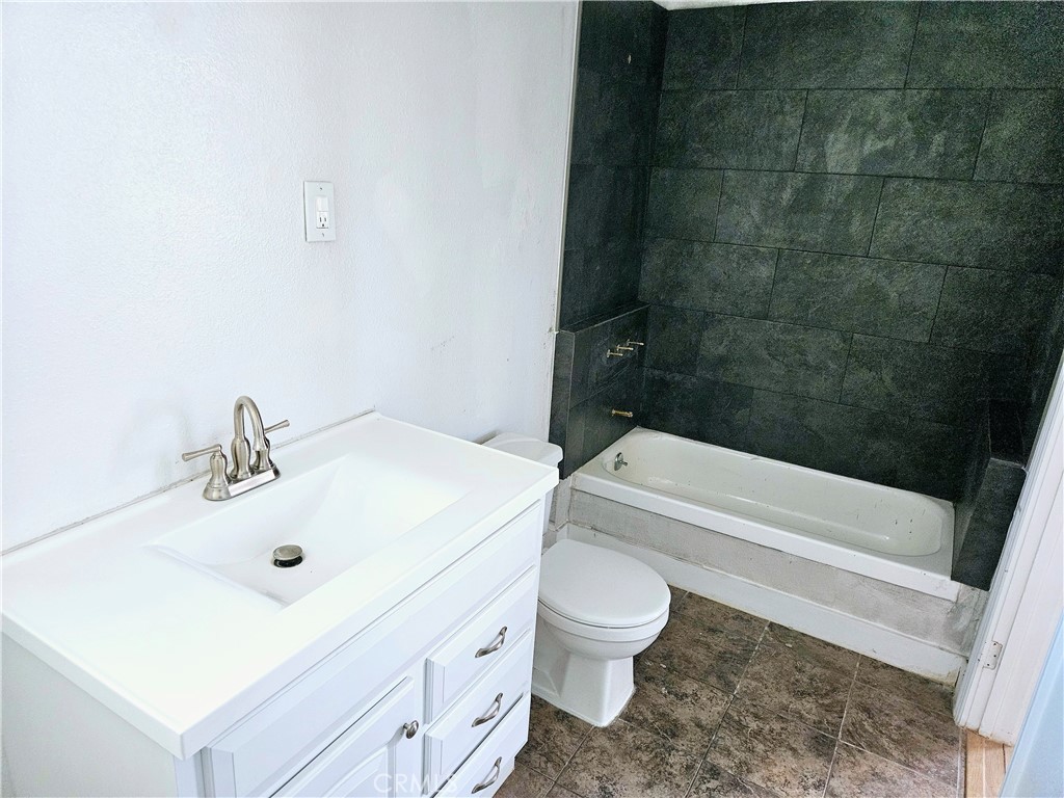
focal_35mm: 23
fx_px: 707
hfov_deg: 73.9
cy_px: 399
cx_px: 532
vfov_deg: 58.9
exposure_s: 1/172
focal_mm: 5.4
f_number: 1.8
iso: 800
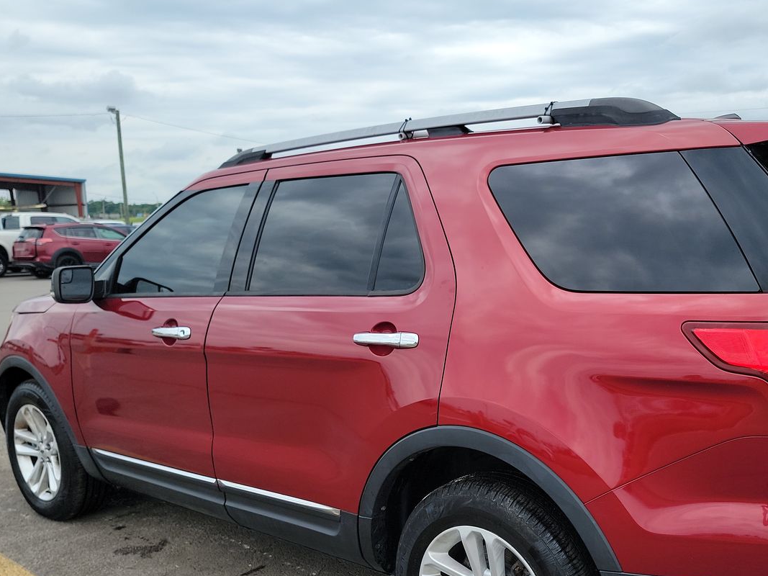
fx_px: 799
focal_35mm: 36
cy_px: 380
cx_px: 481
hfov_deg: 50.8
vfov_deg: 39.2
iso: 50
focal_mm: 6.7
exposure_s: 1/509
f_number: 1.8
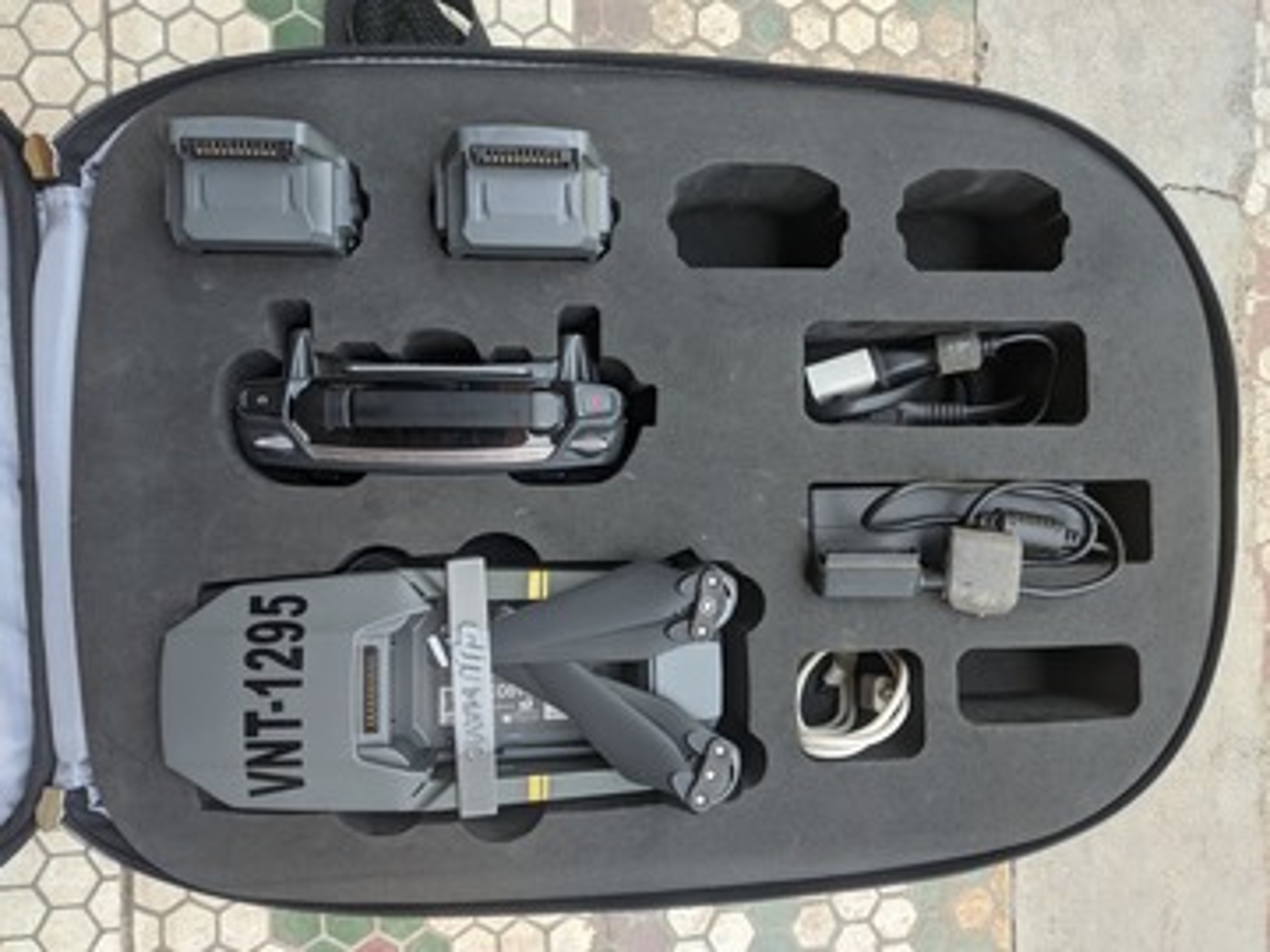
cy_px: 476
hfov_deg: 67.3
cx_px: 635
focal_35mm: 26
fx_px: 954
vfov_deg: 53.1
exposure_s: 1/60
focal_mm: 4.74
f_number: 1.79
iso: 119
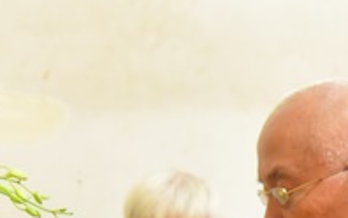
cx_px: 489
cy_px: 306
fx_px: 1395
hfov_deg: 13.5
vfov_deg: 8.8
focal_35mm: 147
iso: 3600
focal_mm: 44
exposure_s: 1/60
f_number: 4.5
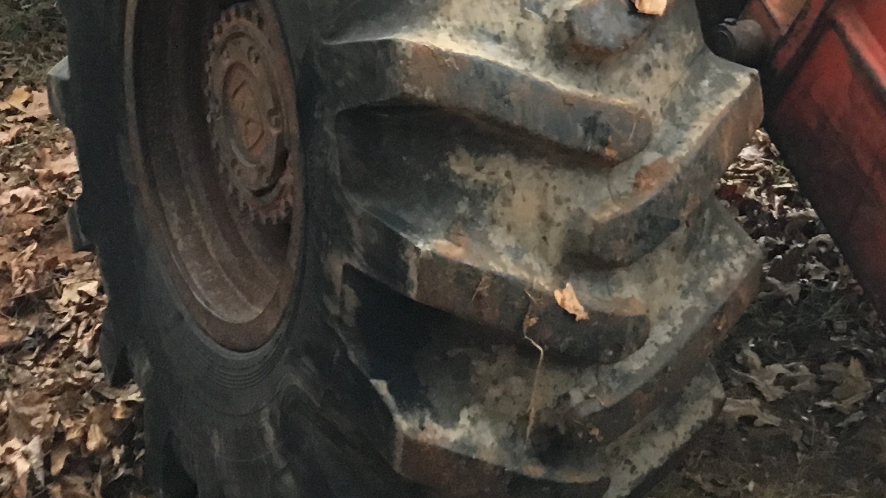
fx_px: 1950
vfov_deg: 13.6
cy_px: -264
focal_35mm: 83
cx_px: 528
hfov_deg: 25.6
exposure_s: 1/30
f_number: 2.2
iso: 160
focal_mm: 4.15
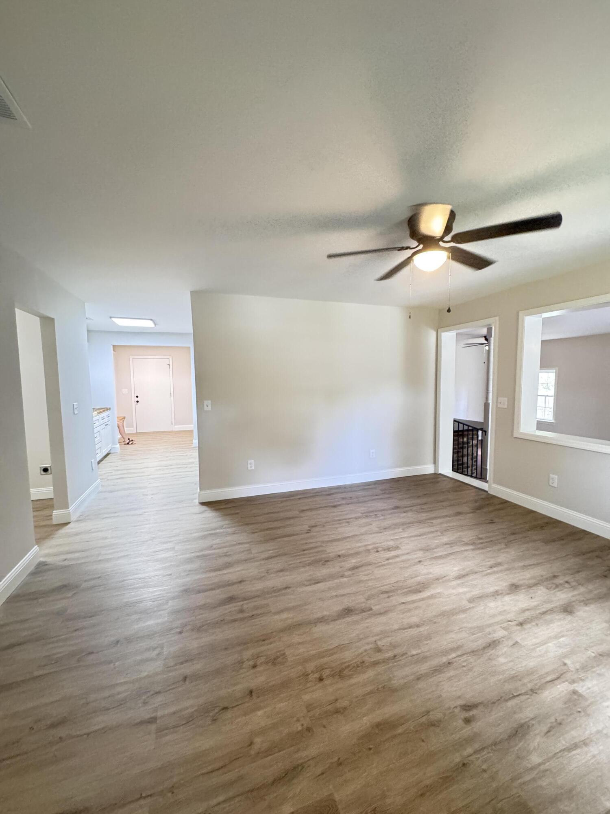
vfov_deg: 102.1
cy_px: 407
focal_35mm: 14
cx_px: 305
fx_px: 329
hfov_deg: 85.7
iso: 800
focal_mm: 2.22
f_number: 2.2
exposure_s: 1/60
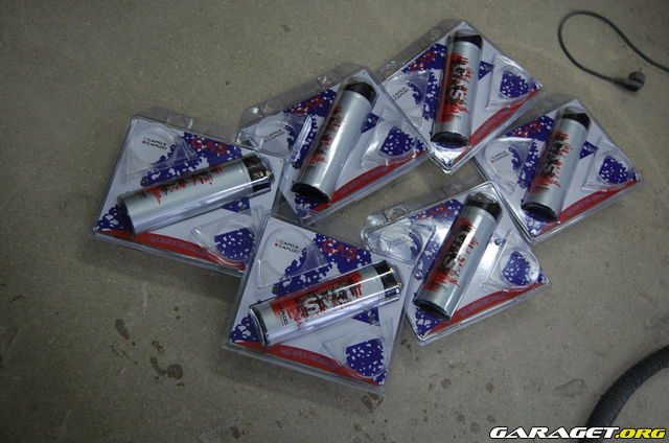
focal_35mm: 36
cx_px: 334
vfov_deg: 36.7
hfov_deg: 53.2
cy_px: 222
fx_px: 668
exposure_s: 1/30
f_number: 4
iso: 800
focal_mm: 24
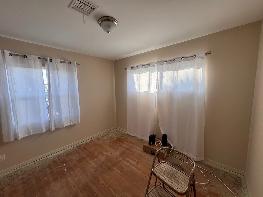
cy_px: 98
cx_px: 132
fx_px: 106
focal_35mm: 14
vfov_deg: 85.7
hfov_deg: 102.1
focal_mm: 2.22
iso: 40
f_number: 2.2
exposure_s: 1/137
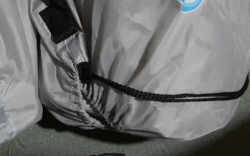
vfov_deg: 13.5
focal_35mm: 95
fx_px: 647
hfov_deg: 21.4
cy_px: -12
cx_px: 24
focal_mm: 18
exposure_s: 1/60
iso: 250
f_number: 4
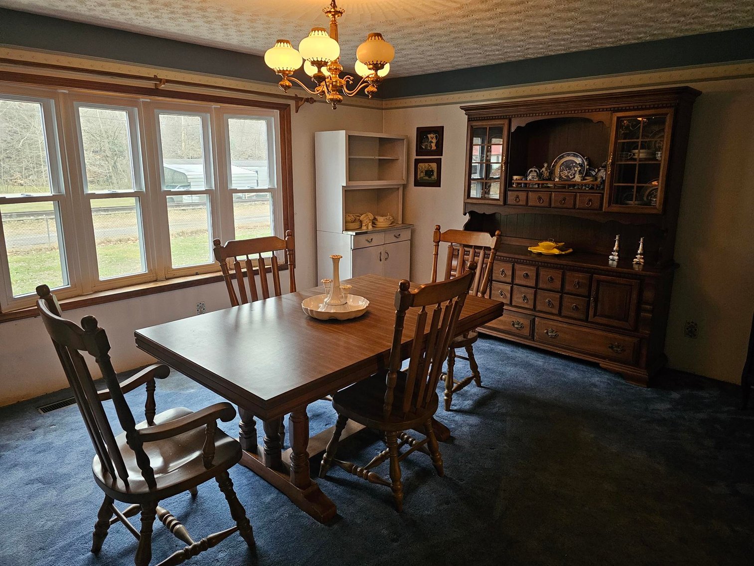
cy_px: 283
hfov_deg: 73.9
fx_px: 501
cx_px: 377
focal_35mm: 23
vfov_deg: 58.9
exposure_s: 1/120
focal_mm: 6.3
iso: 800
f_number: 1.7
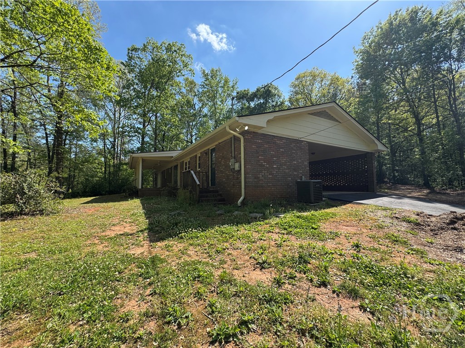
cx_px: 232
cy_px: 174
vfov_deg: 85.7
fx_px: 188
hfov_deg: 102.1
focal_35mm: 14
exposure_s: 1/707
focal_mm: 2.22
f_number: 2.2
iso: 40
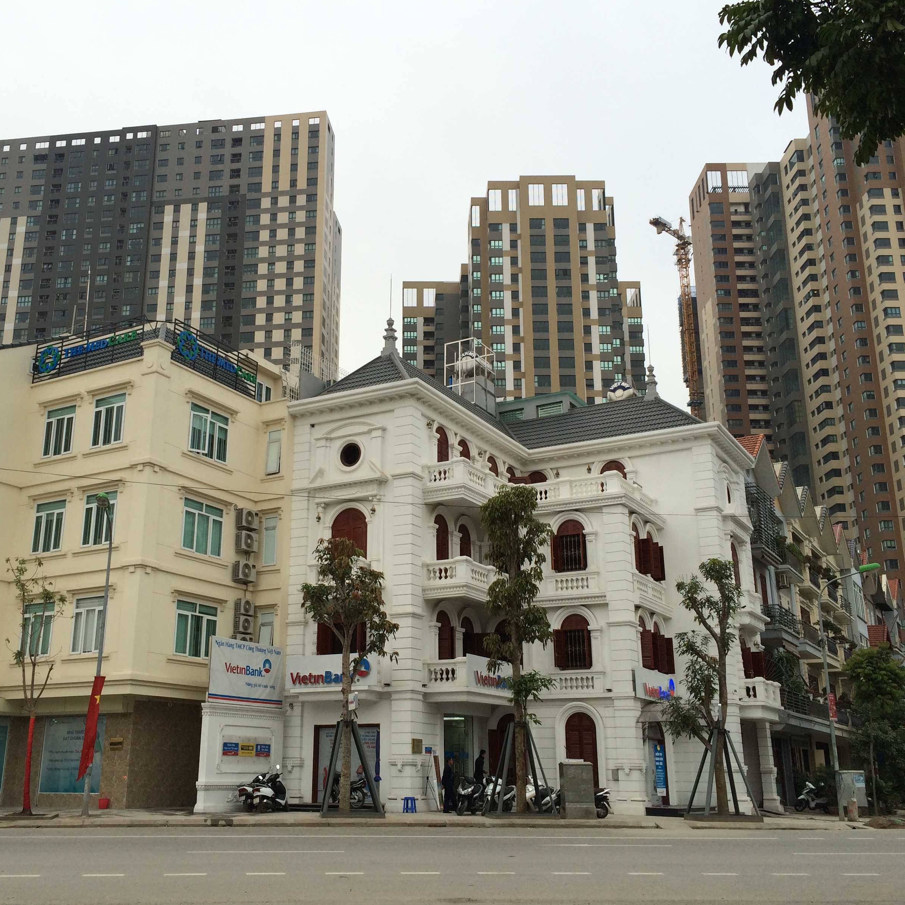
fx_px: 1065
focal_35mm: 36
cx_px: 393
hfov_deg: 45.9
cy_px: 454
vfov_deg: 46.0
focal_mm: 4.12
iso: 32
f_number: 2.2
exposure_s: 1/394
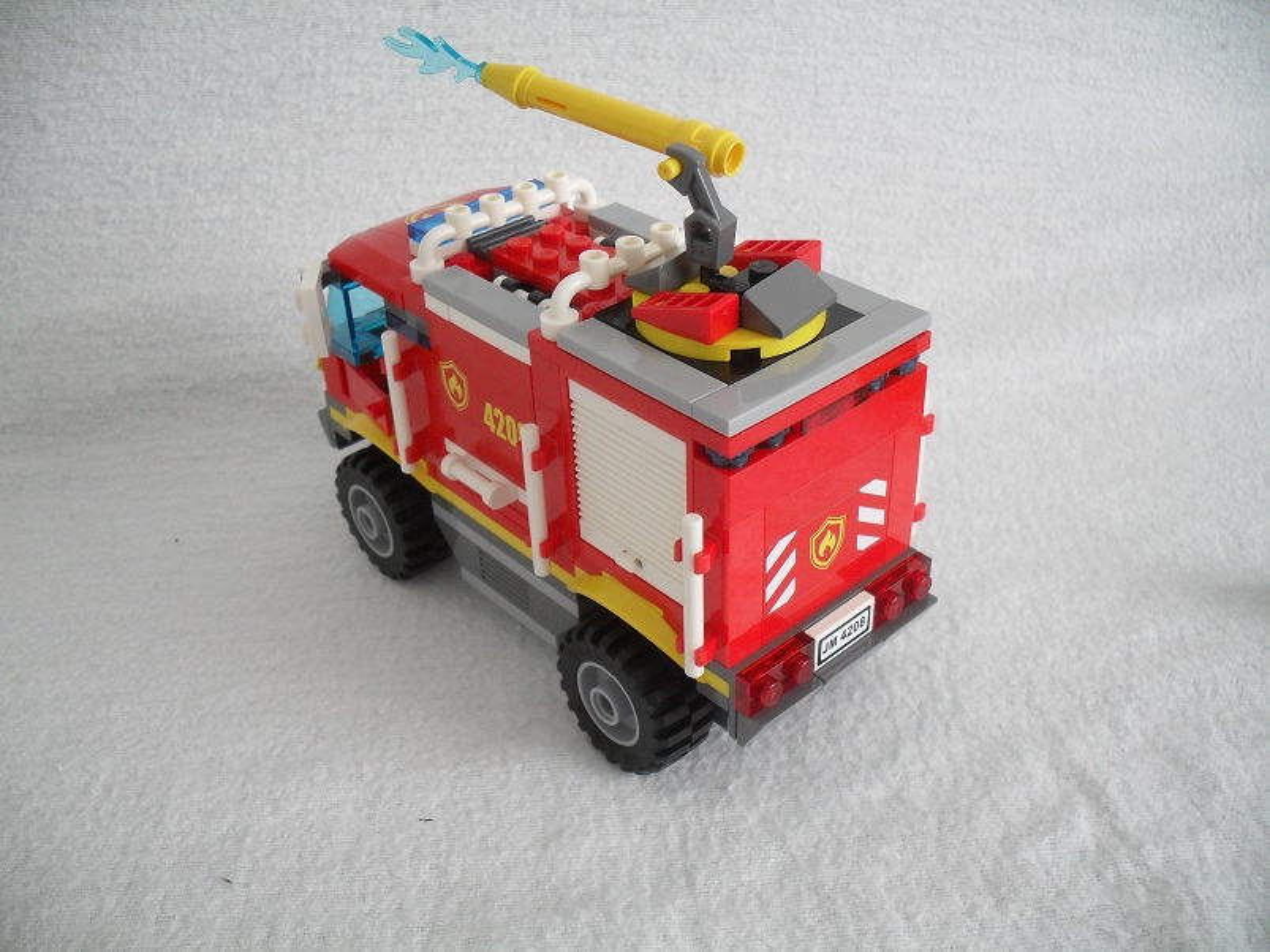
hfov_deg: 52.6
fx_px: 1284
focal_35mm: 35
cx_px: 635
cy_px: 476
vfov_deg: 40.7
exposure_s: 1/4
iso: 200
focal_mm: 6.3
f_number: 3.2
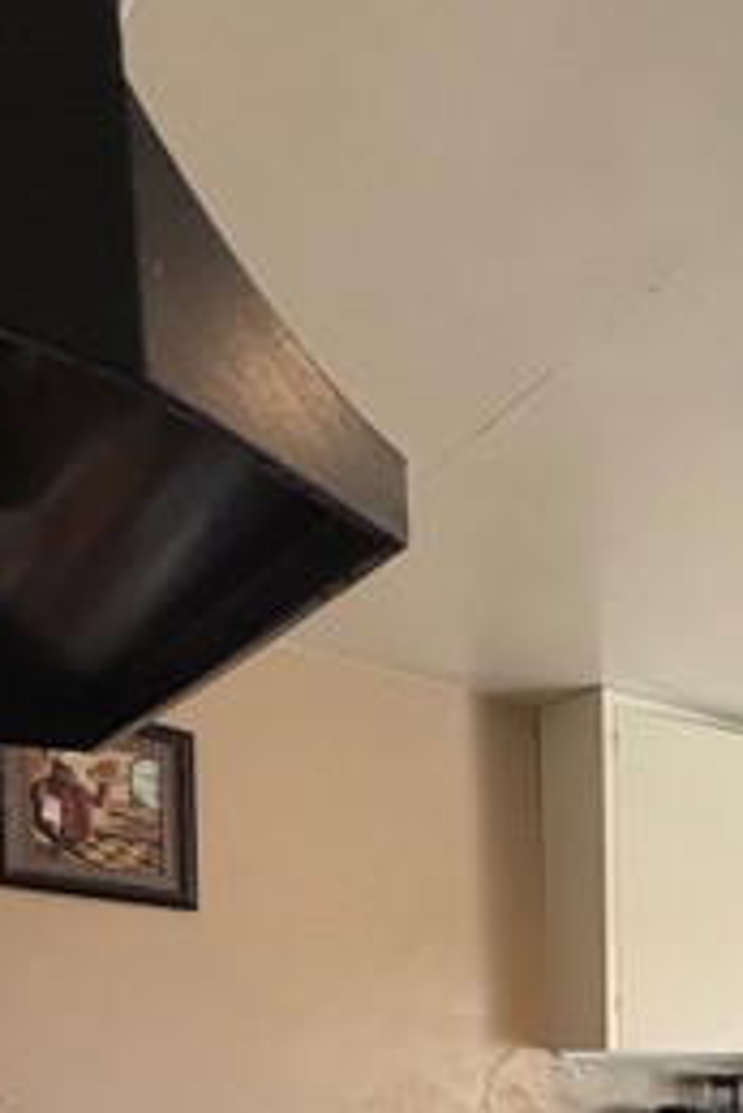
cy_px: 1255
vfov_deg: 41.2
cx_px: 786
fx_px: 1113
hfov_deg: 33.0
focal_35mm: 36
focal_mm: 2.22
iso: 200
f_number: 2.2
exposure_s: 1/60
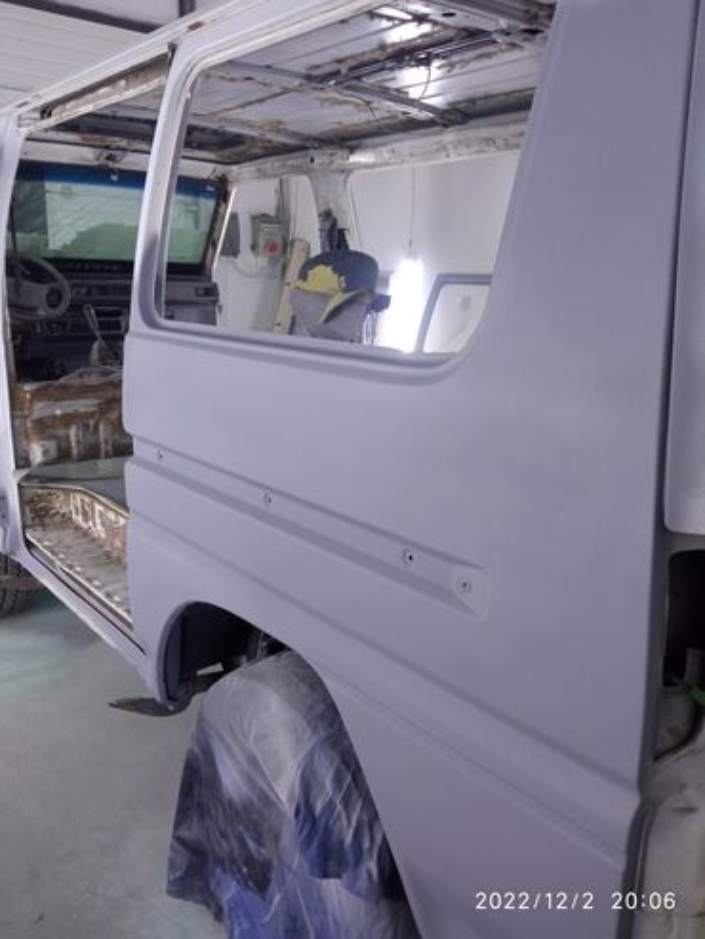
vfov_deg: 65.3
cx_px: 352
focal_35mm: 27
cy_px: 470
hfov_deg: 51.4
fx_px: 733
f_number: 2.2
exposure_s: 1/33.3
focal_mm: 3.79
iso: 320
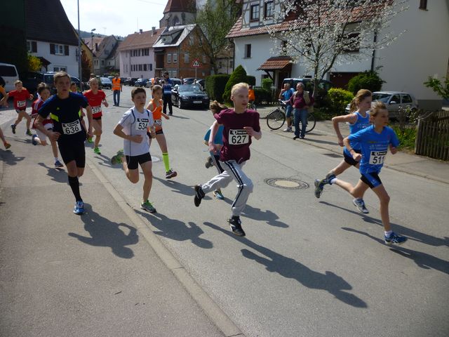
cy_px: 168
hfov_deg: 61.7
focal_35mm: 29
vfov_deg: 48.2
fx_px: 376
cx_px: 224
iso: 80
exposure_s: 1/640
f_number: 4
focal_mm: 5.2
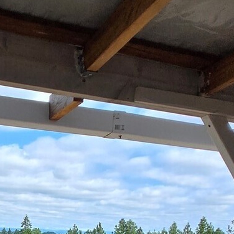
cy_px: 281
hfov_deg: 34.4
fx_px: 337
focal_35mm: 44
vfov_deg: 31.9
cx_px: -8
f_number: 2.2
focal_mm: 1.7
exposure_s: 1/661
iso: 25
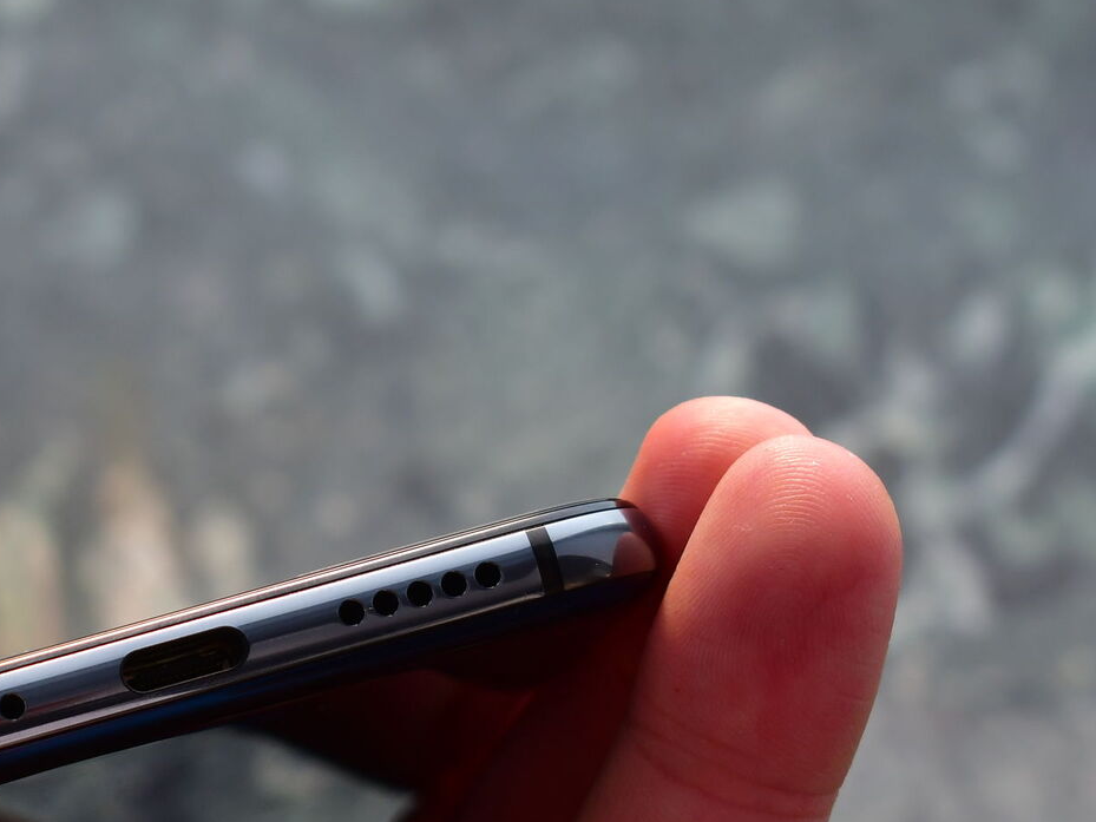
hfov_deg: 13.7
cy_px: 664
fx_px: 4528
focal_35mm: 143
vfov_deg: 10.3
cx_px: 152
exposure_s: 1/250
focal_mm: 48
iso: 400
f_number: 8
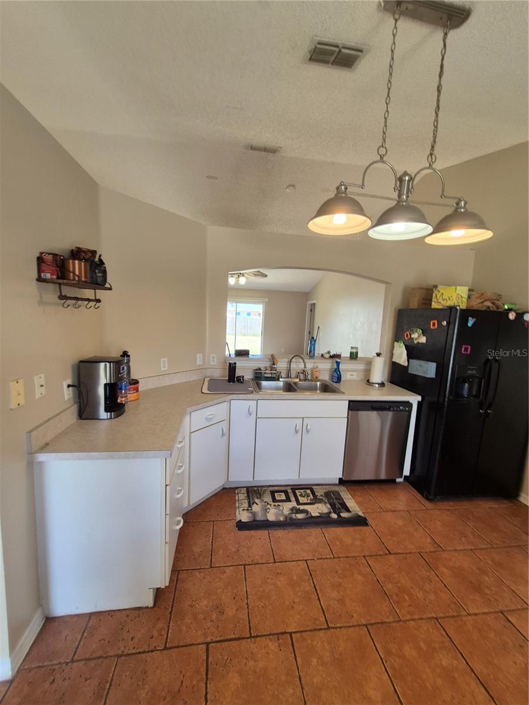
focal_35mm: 13
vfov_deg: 106.2
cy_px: 352
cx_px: 264
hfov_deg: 89.9
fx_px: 265
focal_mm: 1.74
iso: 64
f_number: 2.2
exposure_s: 1/60
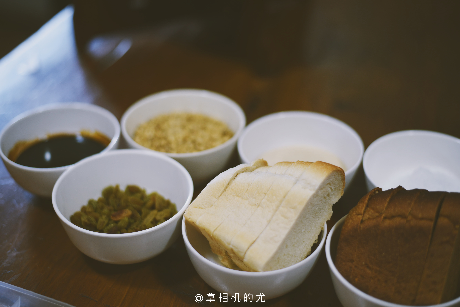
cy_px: 154
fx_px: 639
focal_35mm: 50
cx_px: 230
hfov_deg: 39.6
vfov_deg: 27.0
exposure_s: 1/60
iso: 400
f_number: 2
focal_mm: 50
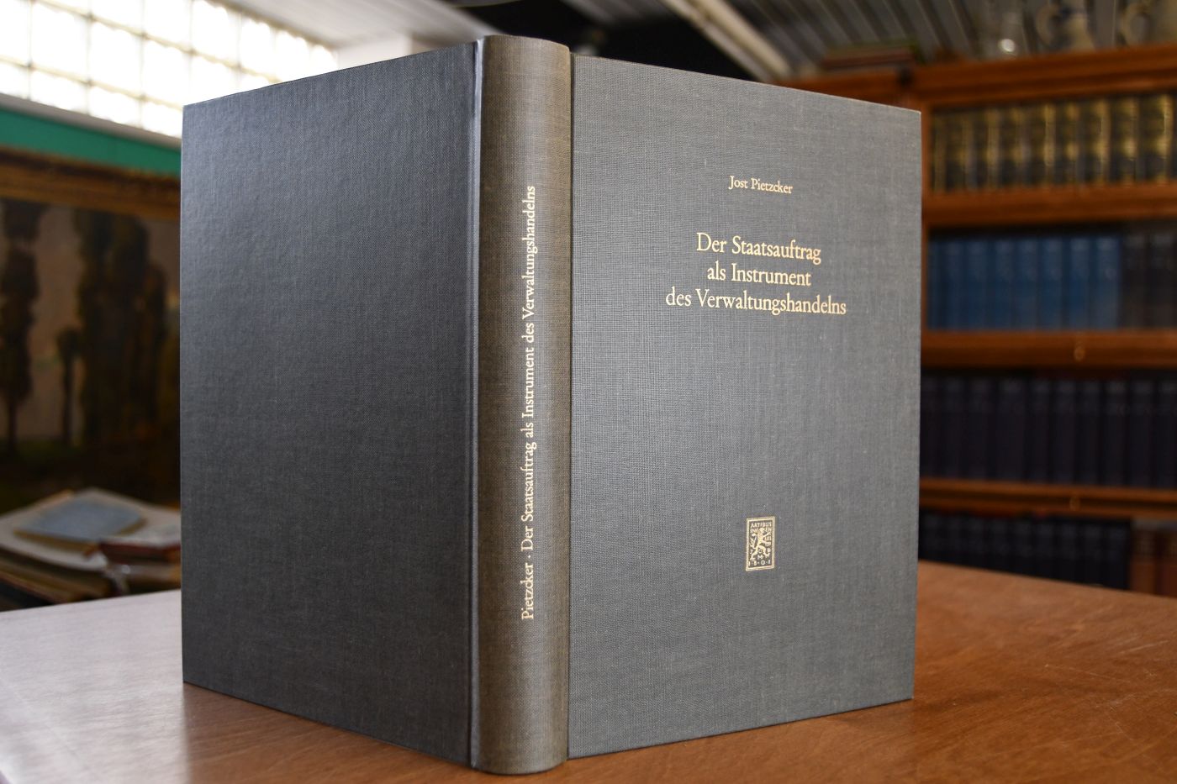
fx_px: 1079
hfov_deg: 57.2
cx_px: 588
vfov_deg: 40.0
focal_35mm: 33
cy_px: 392
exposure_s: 1/160
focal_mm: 22
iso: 800
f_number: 3.5
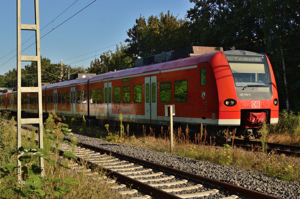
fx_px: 437
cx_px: 150
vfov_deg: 25.7
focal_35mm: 52
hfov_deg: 37.9
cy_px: 100
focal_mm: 35
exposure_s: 1/800
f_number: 6.3
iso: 100
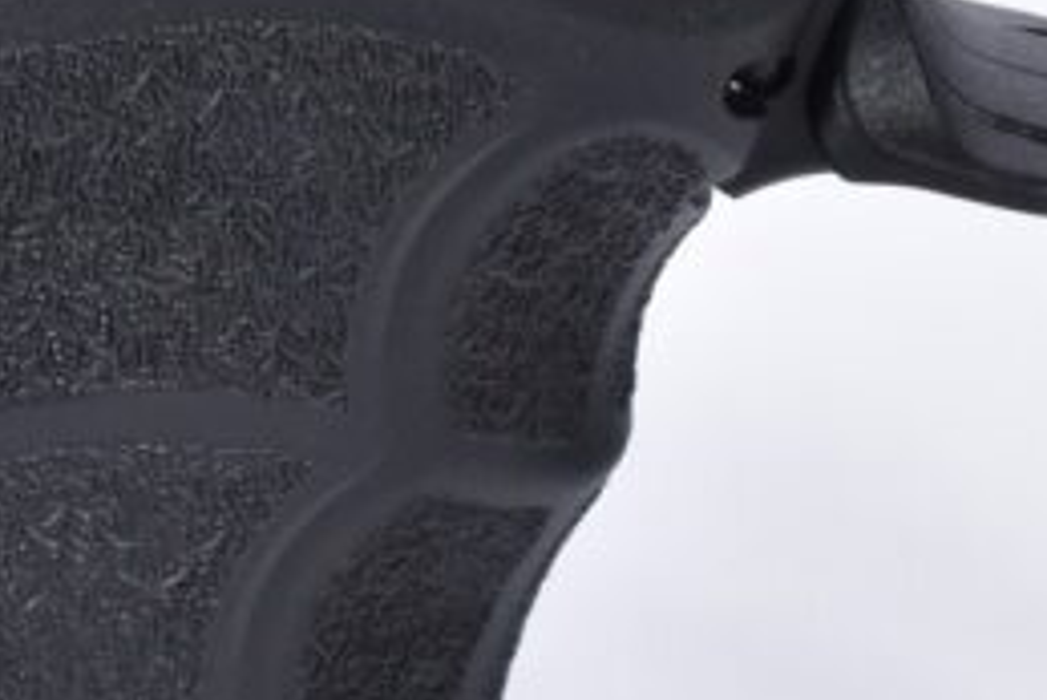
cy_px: 138
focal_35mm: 382
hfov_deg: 5.4
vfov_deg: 3.6
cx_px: 994
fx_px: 11125
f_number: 5.6
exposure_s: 1/30
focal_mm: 55
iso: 640
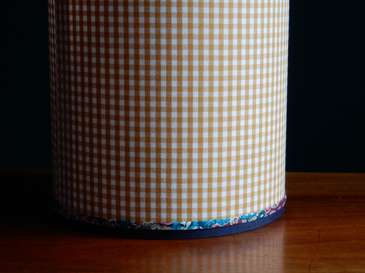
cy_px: 136
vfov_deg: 17.6
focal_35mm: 84
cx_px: 182
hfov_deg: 23.3
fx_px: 886
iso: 400
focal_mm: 14.9
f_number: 5
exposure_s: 1/25
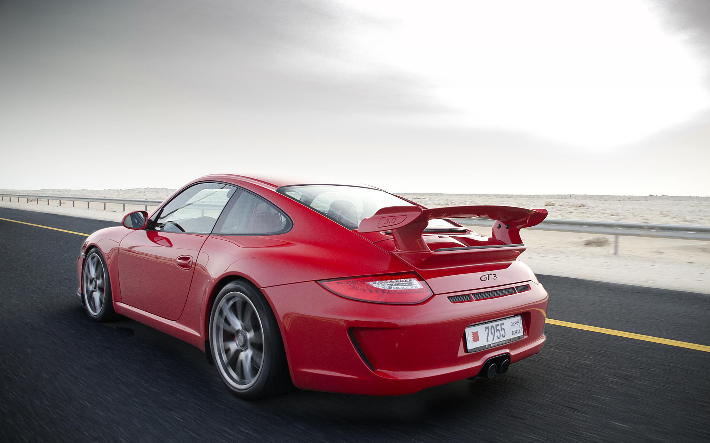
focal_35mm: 29
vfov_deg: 43.1
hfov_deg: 64.6
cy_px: 233
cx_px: 372
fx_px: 561
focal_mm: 18
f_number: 4
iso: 640
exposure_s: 1/250
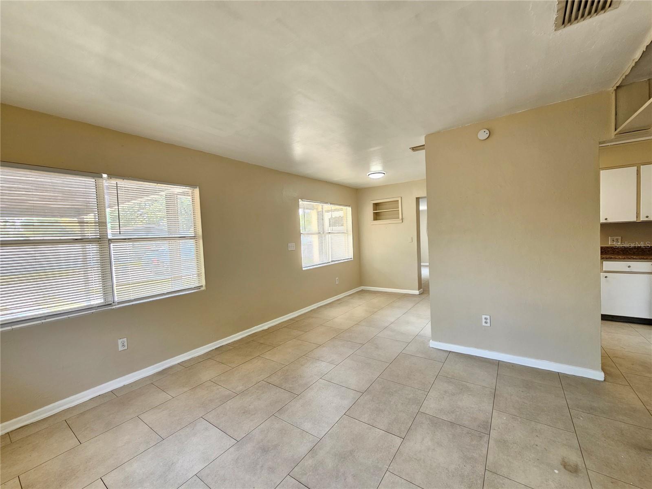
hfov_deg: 106.2
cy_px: 244
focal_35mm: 13
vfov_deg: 89.9
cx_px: 326
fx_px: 245
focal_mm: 2.2
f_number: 2.2
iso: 100
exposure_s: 1/60
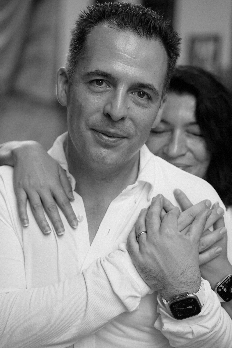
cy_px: 159
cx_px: 131
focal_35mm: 85
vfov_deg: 23.9
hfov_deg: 16.1
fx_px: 822
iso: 1250
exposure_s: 1/250
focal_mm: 75
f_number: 3.2
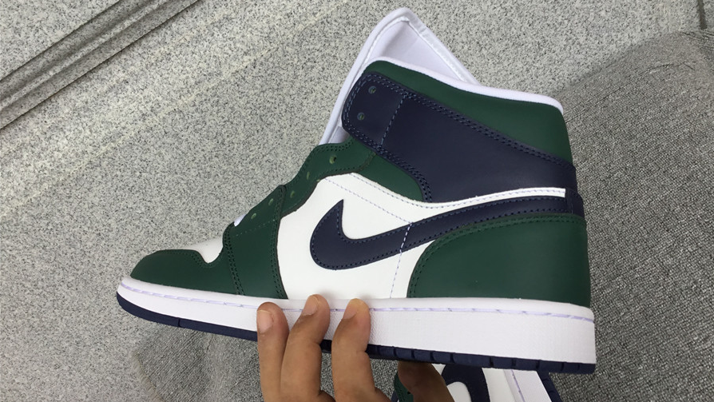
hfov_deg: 58.0
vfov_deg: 34.7
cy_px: 211
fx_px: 644
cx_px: 359
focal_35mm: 34
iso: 25
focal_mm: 3.3
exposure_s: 1/210
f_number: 2.4
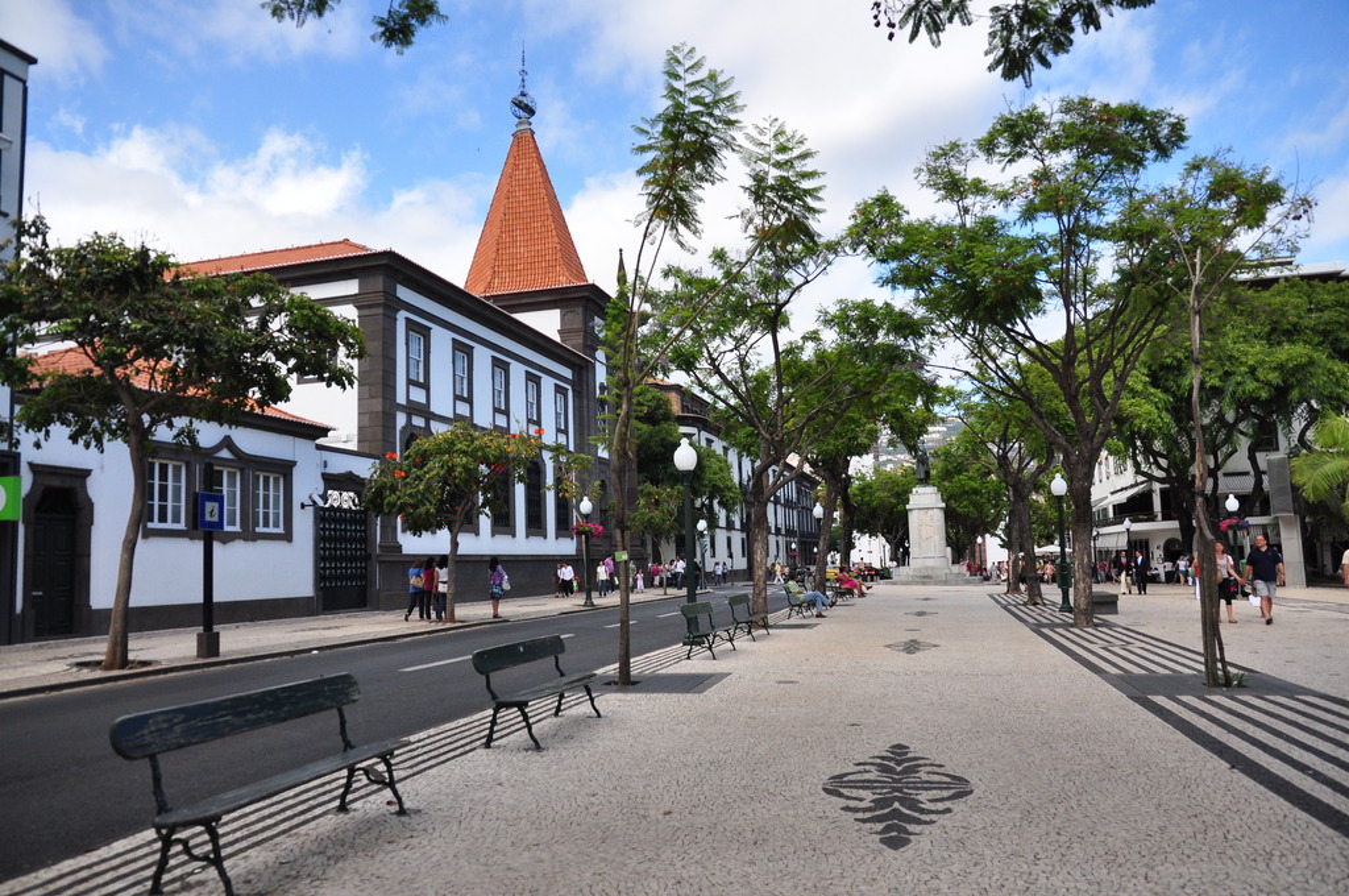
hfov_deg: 70.5
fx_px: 954
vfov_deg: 50.3
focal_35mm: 26
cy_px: 448
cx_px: 674
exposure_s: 1/4000
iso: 560
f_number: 3.5
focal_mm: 17
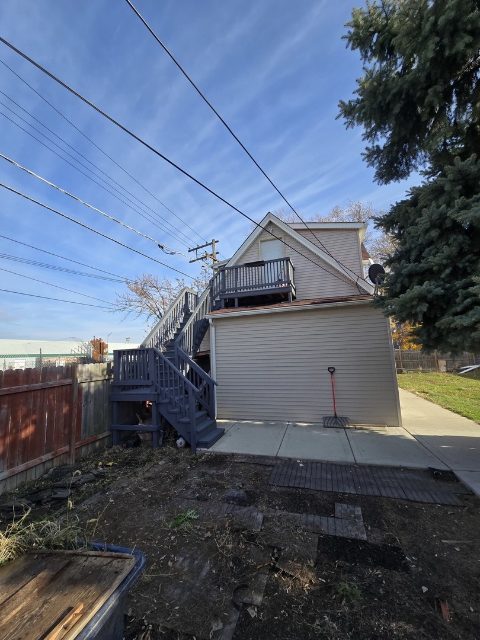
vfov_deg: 106.2
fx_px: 240
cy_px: 320
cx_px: 240
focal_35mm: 13
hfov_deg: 89.9
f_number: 2.2
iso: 50
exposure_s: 1/1208
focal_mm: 2.2
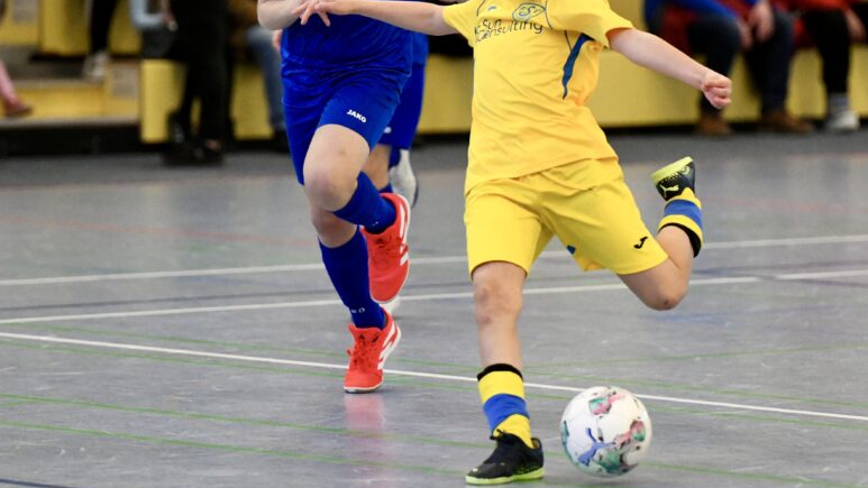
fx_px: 5271
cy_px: 149
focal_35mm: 229
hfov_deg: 9.4
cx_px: 530
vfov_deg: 5.3
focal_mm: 165
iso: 8000
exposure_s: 1/1600
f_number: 2.8
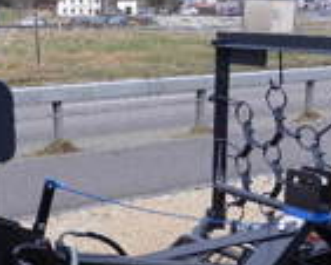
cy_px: 227
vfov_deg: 21.8
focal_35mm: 69
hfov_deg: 27.5
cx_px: 139
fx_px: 676
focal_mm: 4.5
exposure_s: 1/400
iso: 160
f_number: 3.5
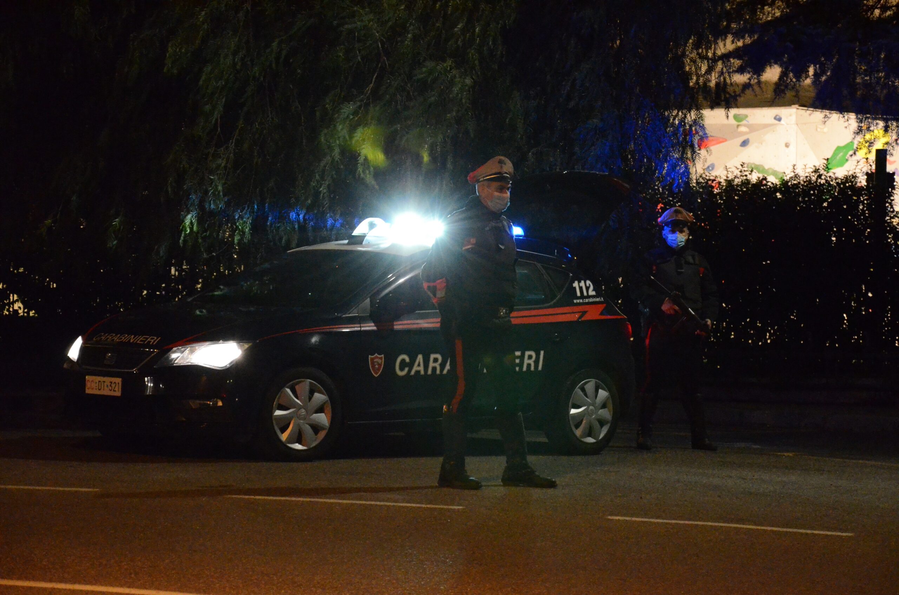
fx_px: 2804
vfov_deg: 12.1
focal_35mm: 112
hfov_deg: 18.2
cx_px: 450
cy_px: 298
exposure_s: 1/60
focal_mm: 75
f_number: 5.3
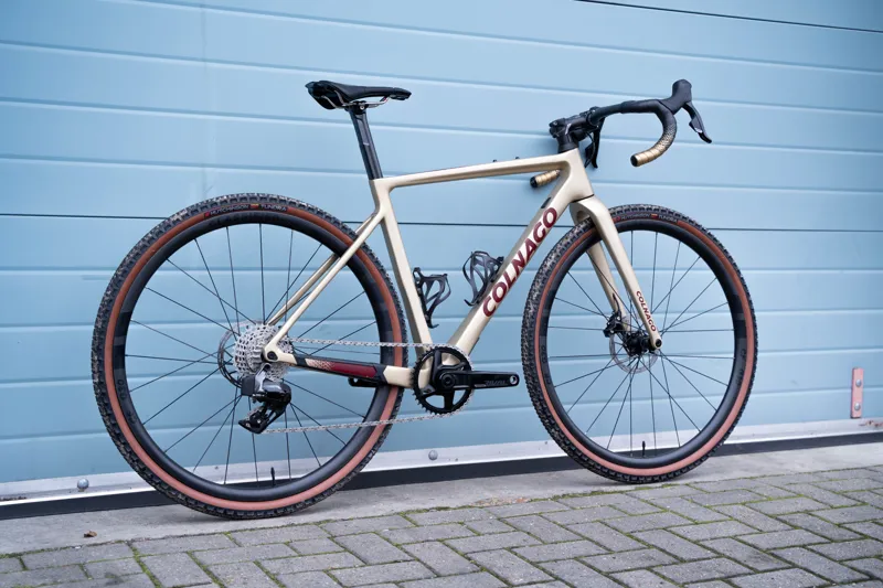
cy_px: 294
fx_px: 1226
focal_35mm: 50
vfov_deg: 27.0
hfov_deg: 39.6
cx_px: 442
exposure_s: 1/500
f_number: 3.5
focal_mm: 50
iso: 500
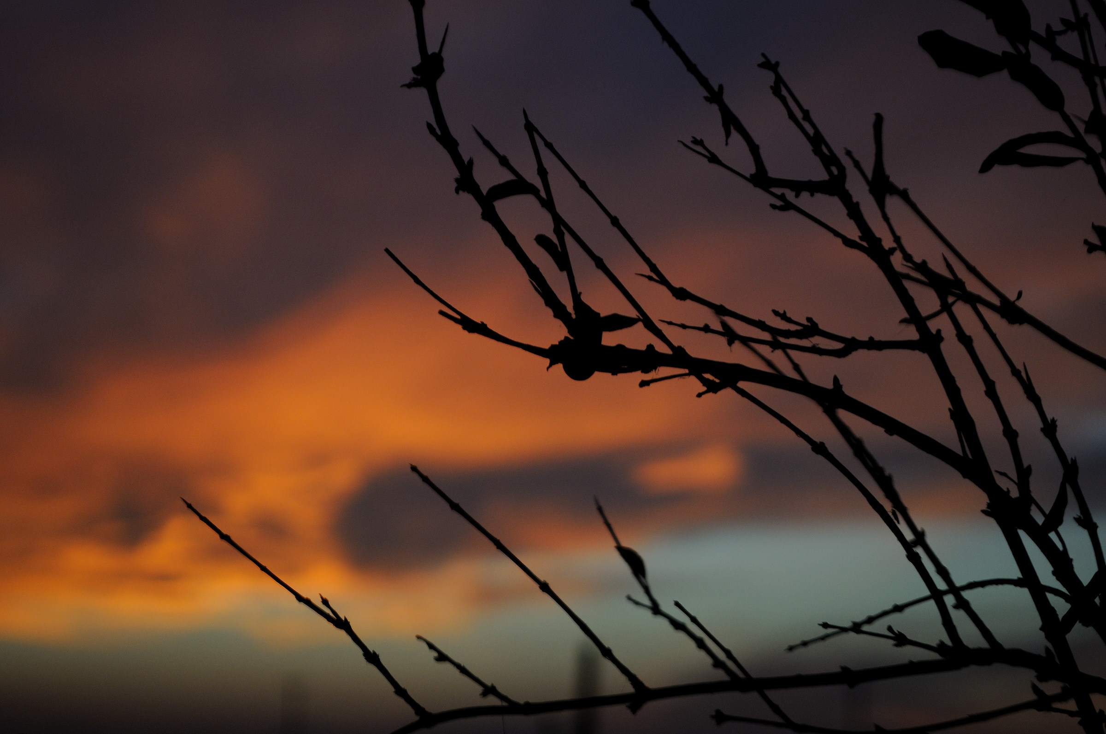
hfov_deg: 24.6
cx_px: 553
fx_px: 2531
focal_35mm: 82
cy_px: 367
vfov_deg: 16.5
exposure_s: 1/50
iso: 500
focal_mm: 55
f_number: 5.6
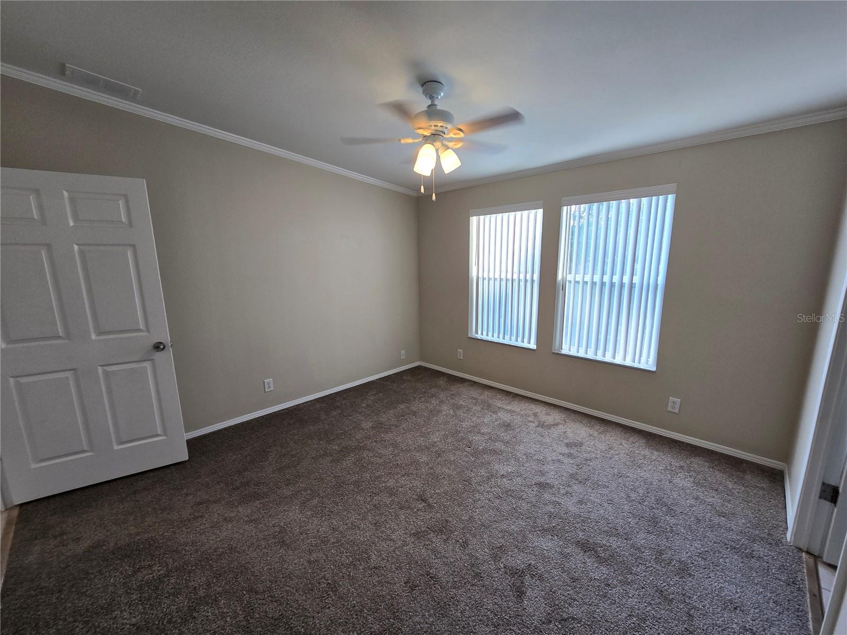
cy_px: 318
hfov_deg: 106.2
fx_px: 318
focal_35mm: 13
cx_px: 424
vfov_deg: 89.9
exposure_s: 1/60
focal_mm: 2.2
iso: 64
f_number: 2.2
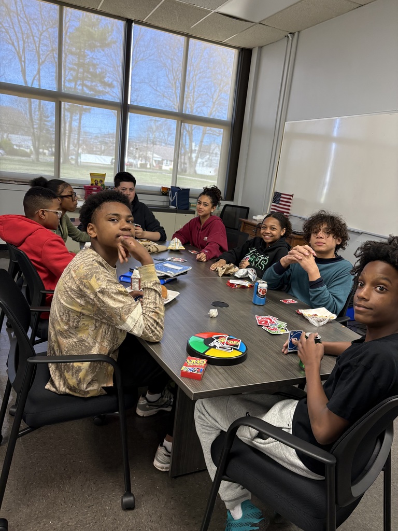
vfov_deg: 67.3
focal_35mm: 26
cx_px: 199
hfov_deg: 53.1
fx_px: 399
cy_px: 266
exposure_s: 1/60
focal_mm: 5.96
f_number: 1.6
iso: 200
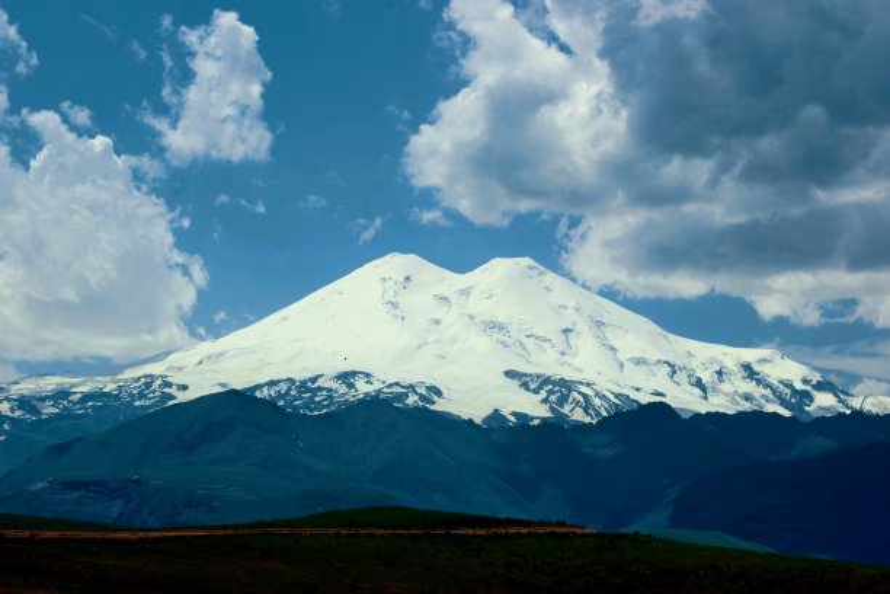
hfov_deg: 24.6
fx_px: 2039
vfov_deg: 16.6
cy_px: 297
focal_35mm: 82
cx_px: 445
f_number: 13
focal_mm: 55
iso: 100
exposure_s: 1/250
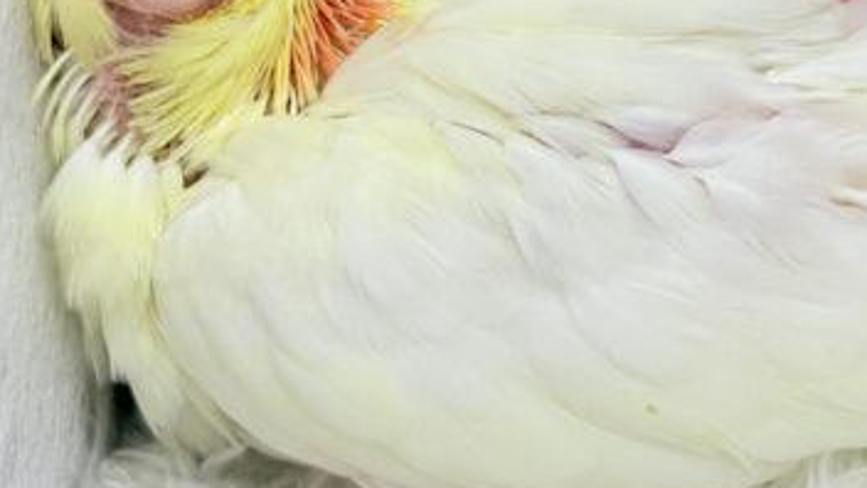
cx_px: 643
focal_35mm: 103
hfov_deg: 20.6
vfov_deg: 11.7
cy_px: 143
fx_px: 2368
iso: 80
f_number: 1.6
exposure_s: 1/100
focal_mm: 5.96
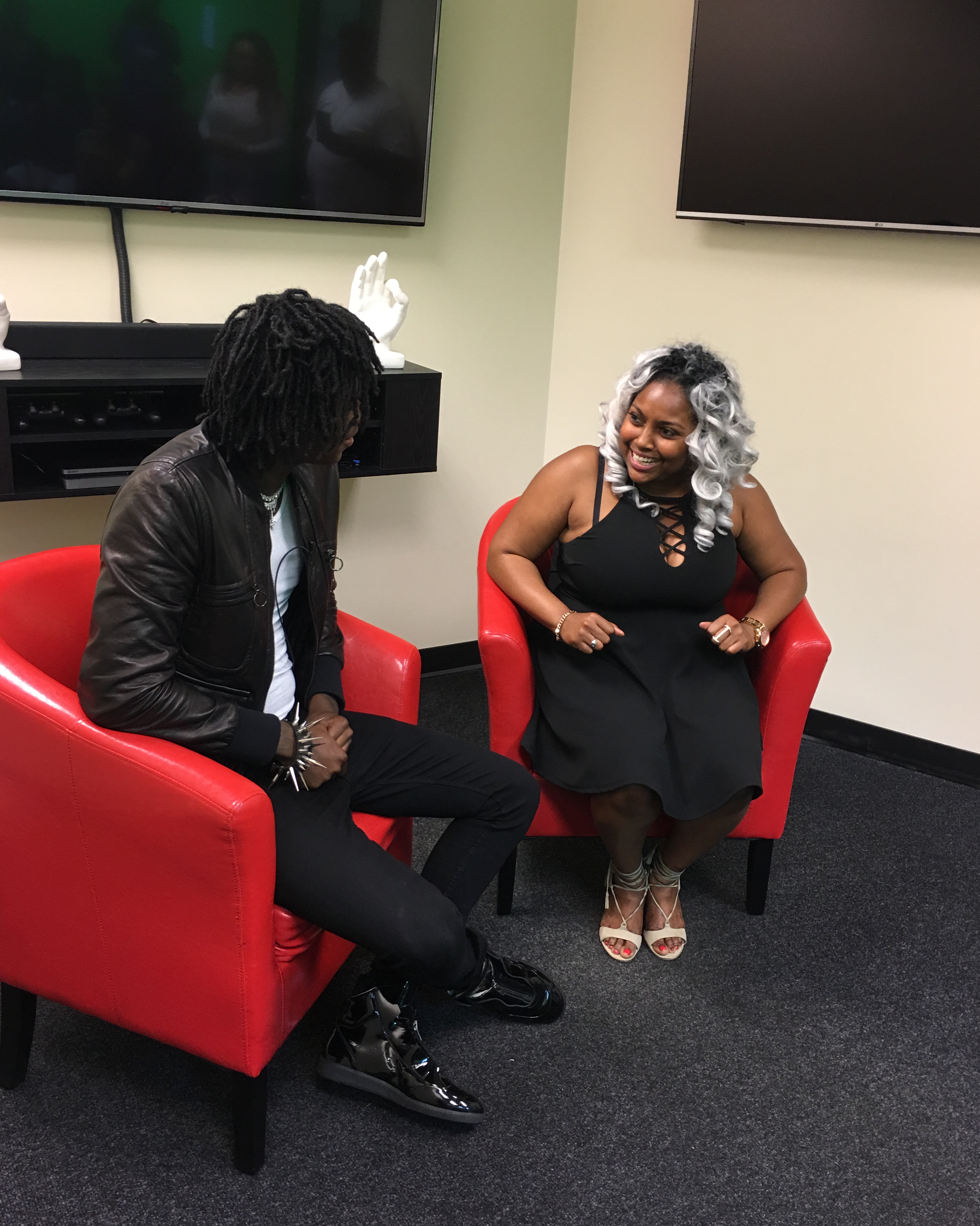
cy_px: 629
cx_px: 489
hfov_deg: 47.1
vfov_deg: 57.2
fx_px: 1124
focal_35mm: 31
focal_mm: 4.15
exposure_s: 1/15
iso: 40
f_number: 2.2
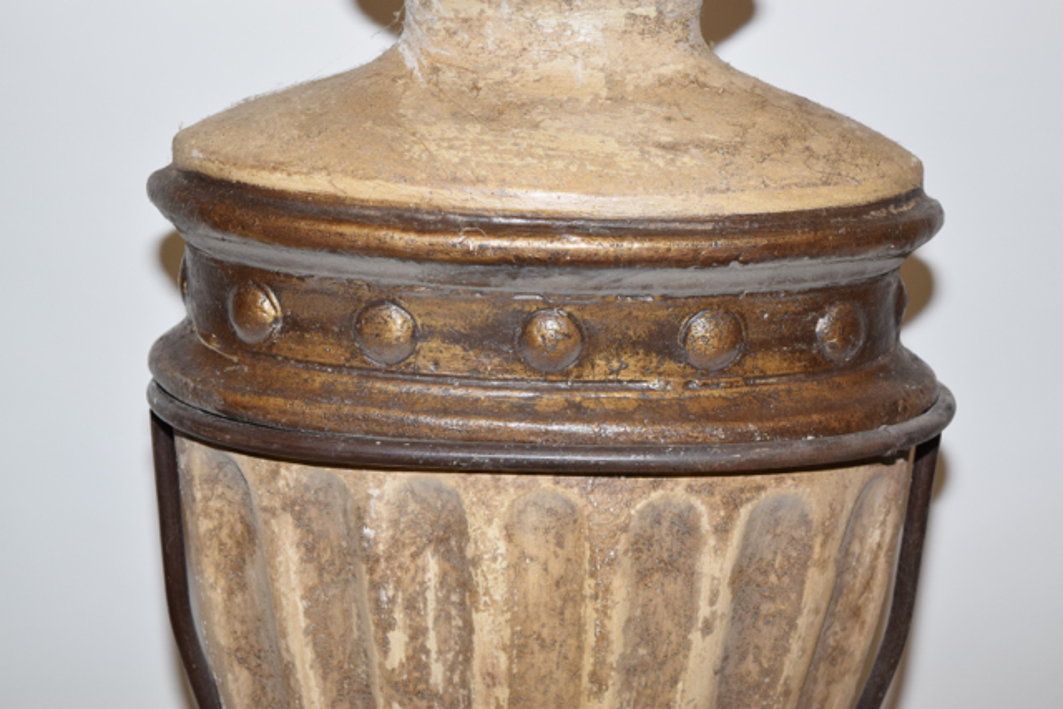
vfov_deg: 16.6
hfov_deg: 24.6
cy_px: 354
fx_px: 2436
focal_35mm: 82
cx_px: 532
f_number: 5.6
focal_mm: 55
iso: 800
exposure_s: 1/125
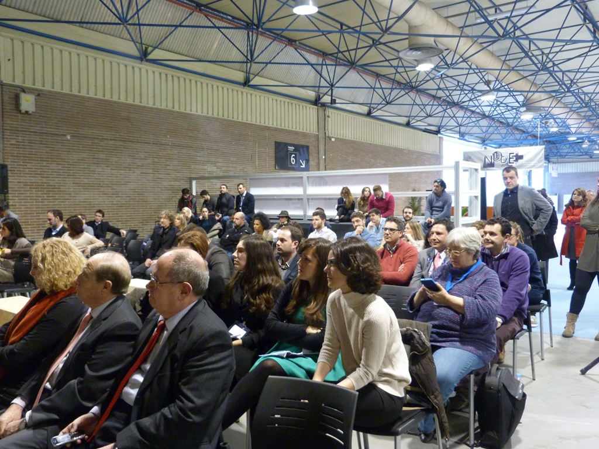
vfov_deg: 46.8
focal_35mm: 30
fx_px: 519
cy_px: 224
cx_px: 300
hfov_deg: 60.0
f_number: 2.9
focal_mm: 5.3
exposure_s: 1/15
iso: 400
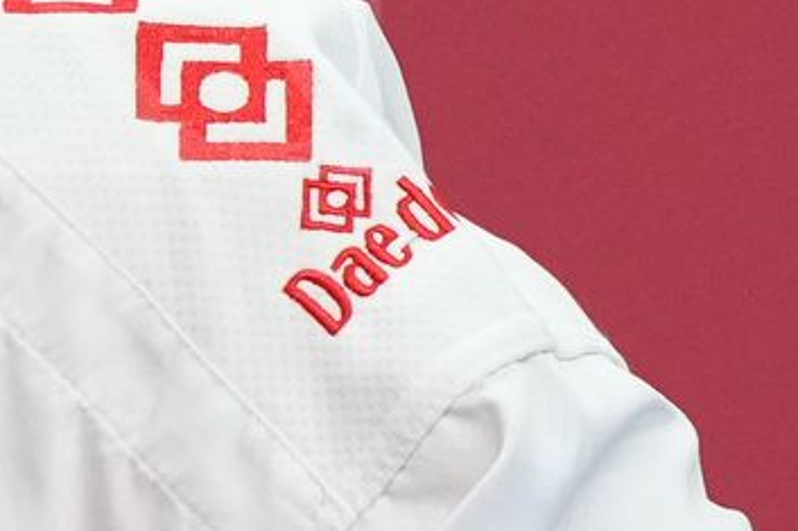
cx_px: -812
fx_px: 47036
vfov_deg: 0.6
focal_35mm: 2123
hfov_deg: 1.0
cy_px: -72
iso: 2500
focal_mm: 200
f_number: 2.8
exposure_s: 1/1000
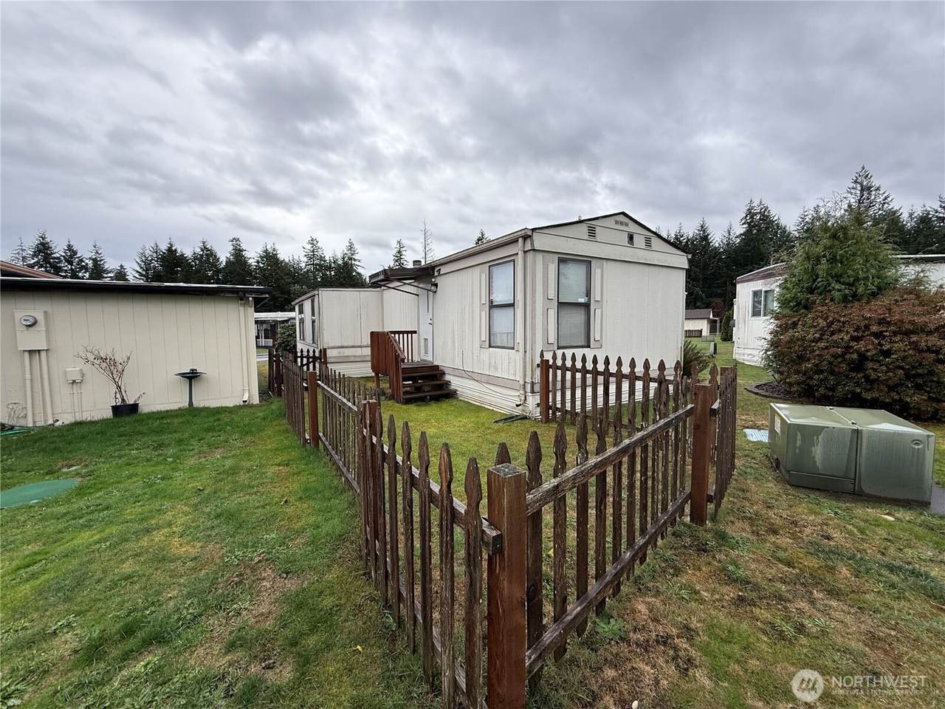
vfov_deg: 85.7
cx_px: 472
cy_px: 354
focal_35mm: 14
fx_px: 382
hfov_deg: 102.1
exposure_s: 1/285
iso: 64
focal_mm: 2.22
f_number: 2.2
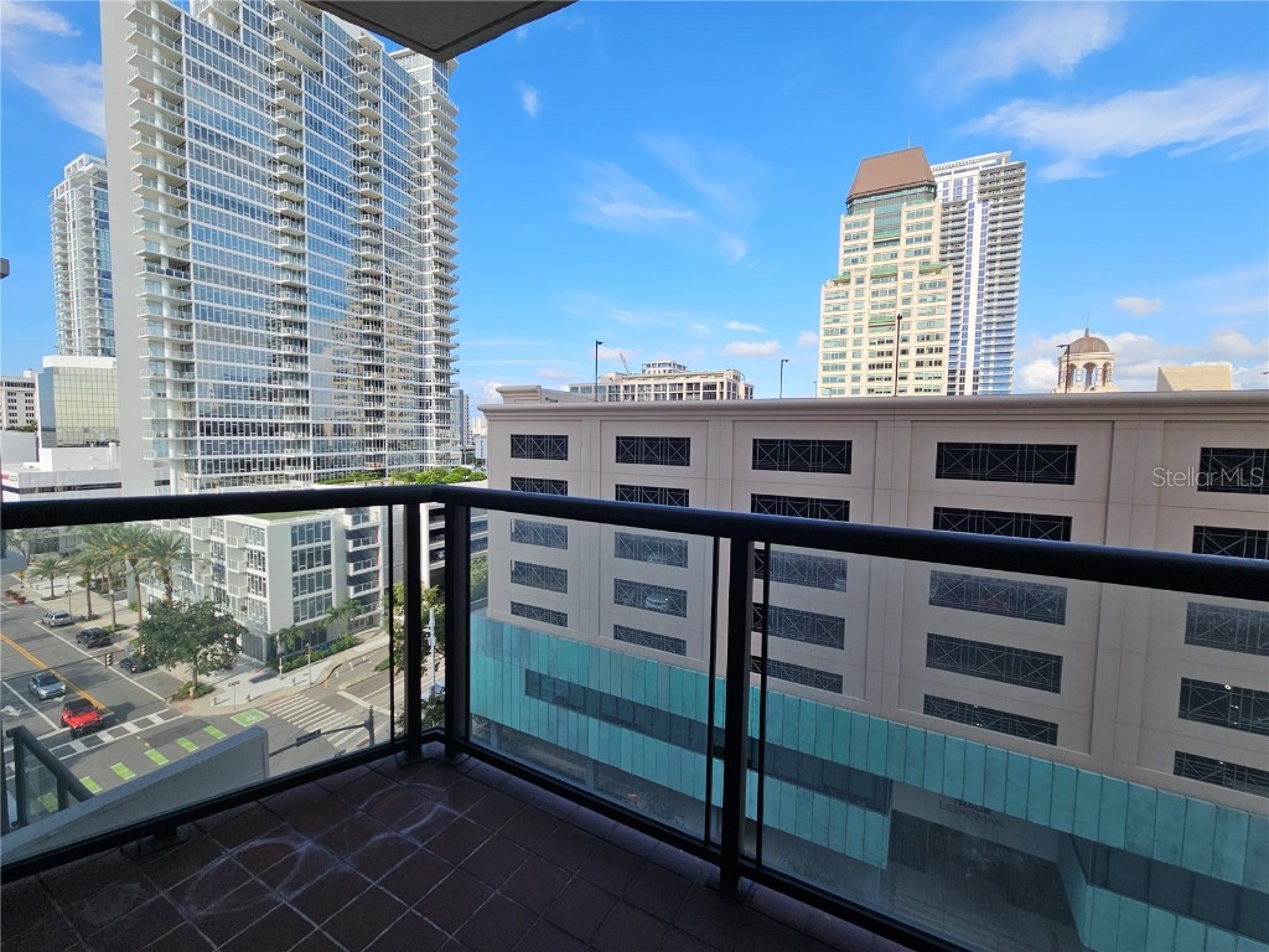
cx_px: 634
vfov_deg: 89.9
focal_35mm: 13
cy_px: 476
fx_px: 477
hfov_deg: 106.2
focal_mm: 2.2
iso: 50
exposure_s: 1/1202
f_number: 2.2
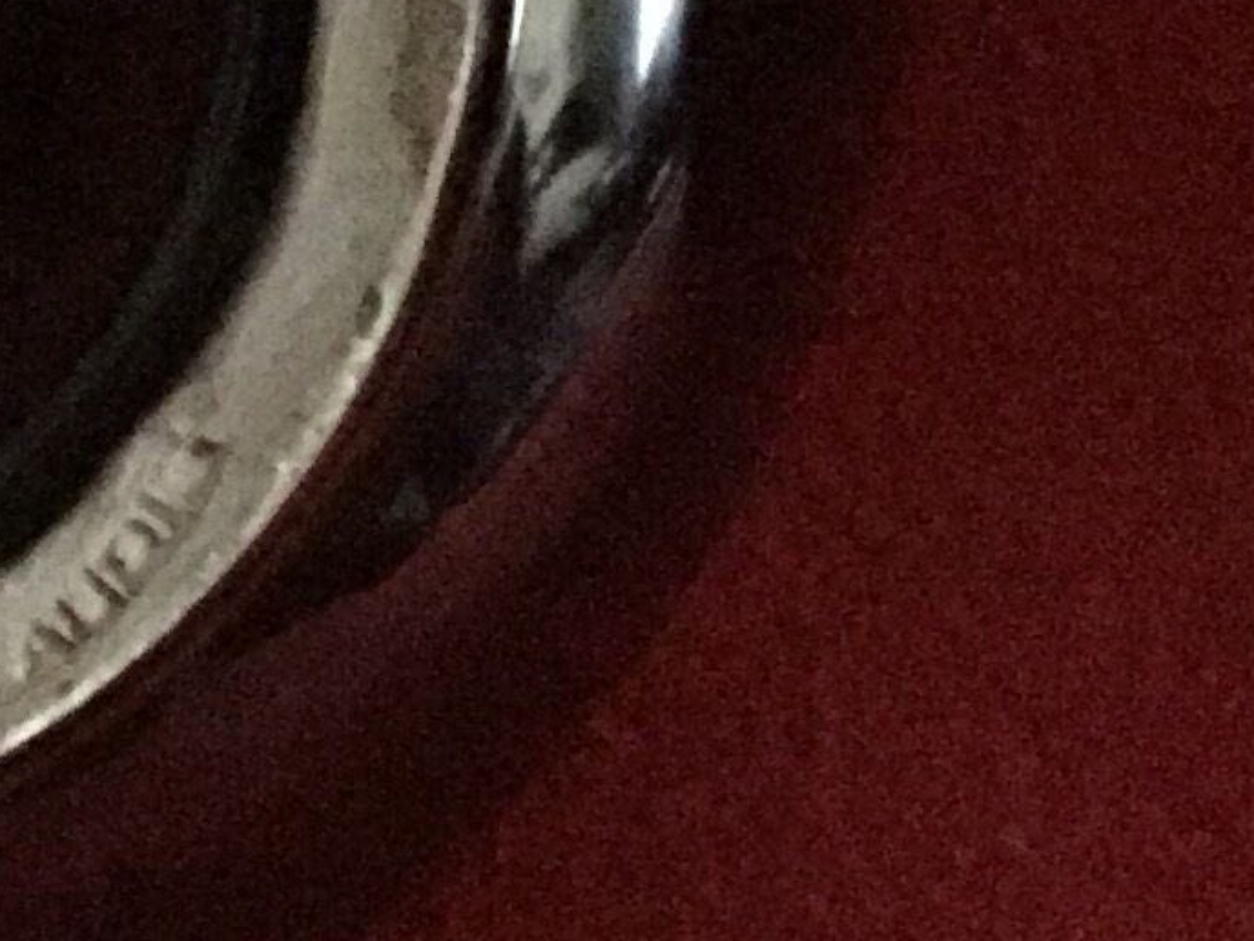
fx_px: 5325
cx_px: -740
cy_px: -212
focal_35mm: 147
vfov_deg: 9.9
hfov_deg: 12.6
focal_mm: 3.3
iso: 800
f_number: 2.4
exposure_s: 1/17
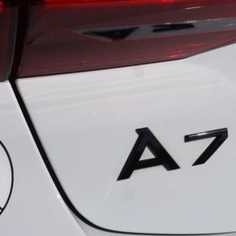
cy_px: 149
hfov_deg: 16.3
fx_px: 825
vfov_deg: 16.3
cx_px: 104
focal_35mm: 107
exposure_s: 1/500
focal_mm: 24
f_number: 11
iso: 100
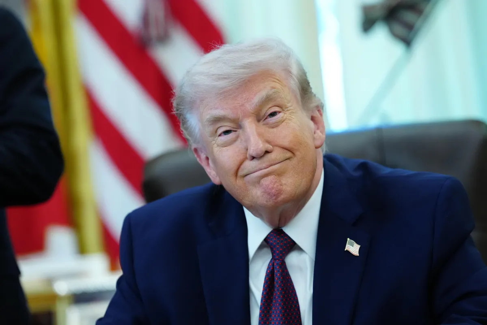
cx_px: 244
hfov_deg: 13.7
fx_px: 2029
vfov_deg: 9.1
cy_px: 162
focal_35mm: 150
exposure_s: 1/250
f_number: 2.8
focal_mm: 150
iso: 4000
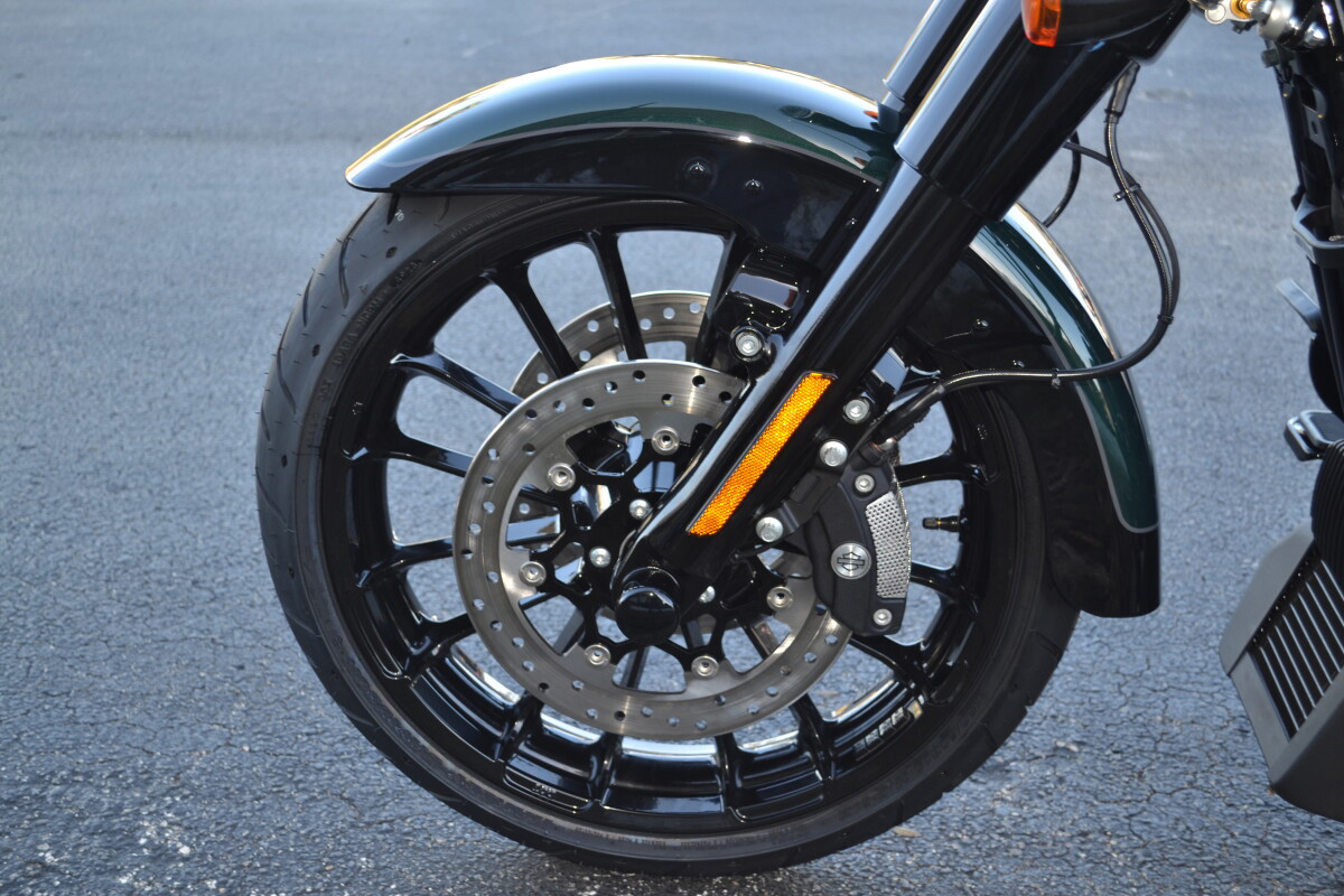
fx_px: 1624
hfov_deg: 45.0
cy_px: 448
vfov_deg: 30.8
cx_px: 672
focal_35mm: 44
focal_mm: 29
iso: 100
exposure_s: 1/60
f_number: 4.5
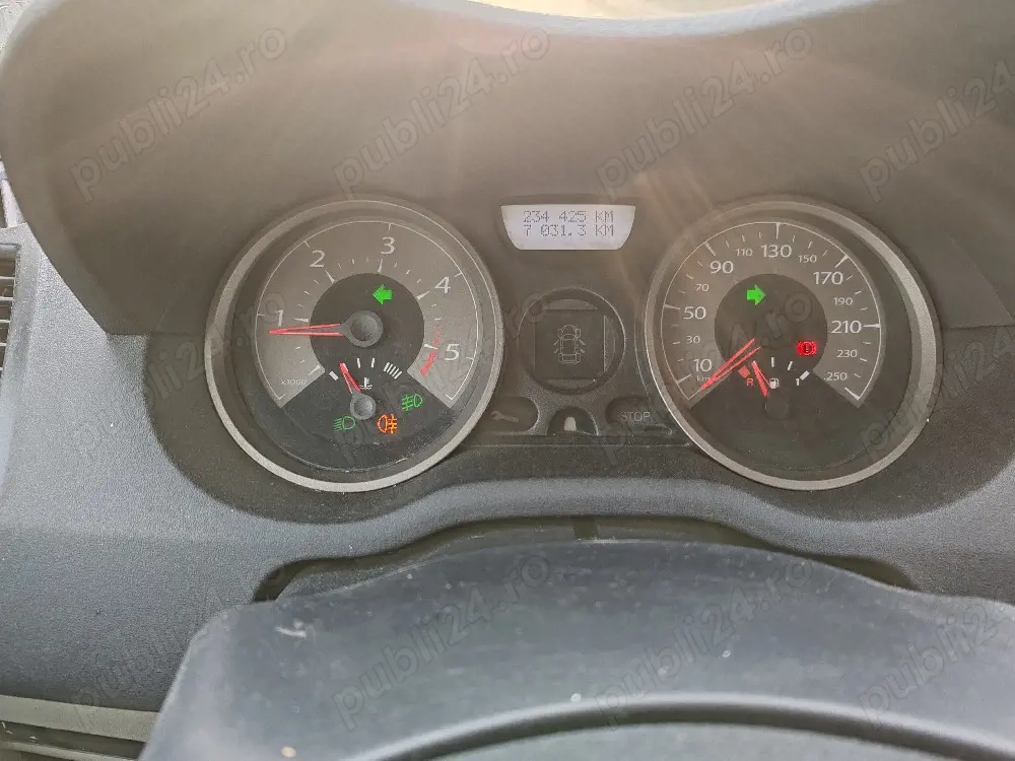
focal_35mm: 27
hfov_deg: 65.3
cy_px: 380
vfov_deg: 51.4
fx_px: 792
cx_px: 508
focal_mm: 6.12
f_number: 1.9
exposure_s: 1/100
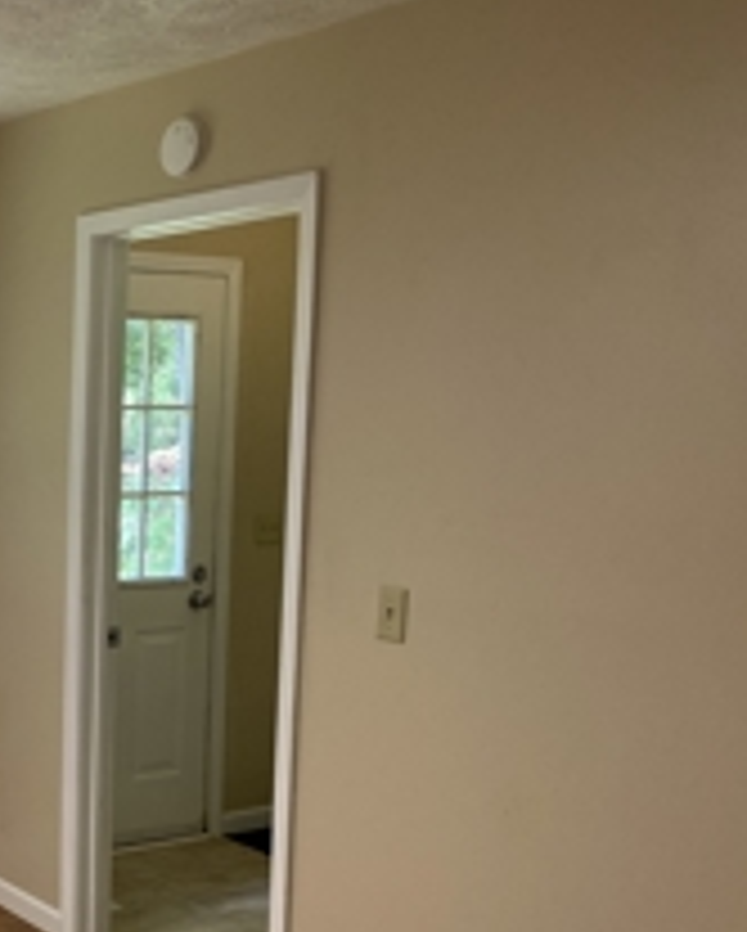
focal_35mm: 49
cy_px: 572
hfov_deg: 27.6
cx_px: -122
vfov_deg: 37.8
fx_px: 1352
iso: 80
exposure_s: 1/120
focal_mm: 4.25
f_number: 1.8
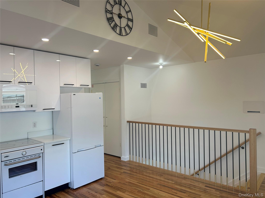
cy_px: 99
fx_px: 199
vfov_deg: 53.1
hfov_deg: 67.3
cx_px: 132
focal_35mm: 26
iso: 40
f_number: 1.5
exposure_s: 1/201
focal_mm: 5.7
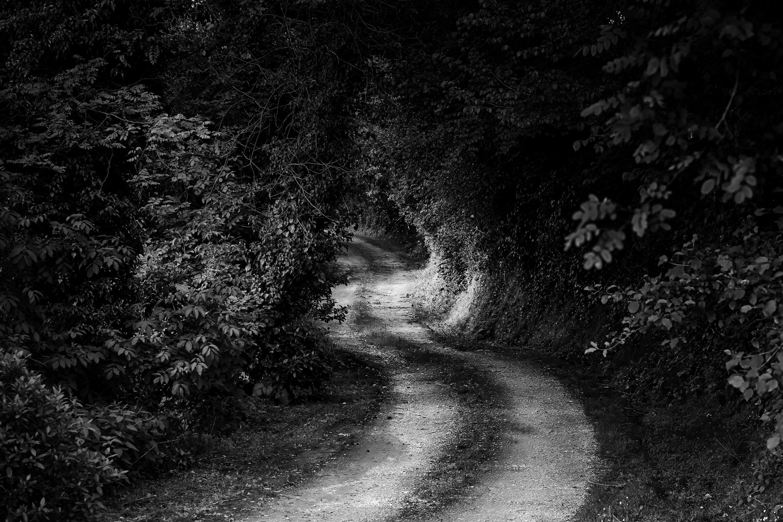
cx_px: 392
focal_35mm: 97
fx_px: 2110
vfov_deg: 14.1
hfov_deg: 21.0
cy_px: 261
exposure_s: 1/640
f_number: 3.5
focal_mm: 35.68
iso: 800
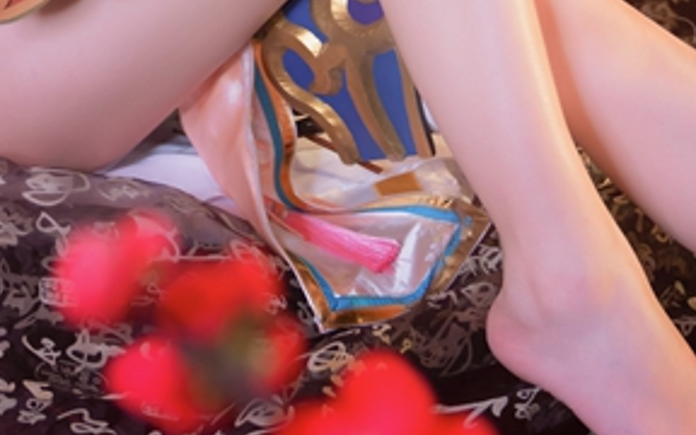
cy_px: -354
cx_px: 276
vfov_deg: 10.0
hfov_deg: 16.8
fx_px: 2352
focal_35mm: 124
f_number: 3.2
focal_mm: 35
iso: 400
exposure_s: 1/40
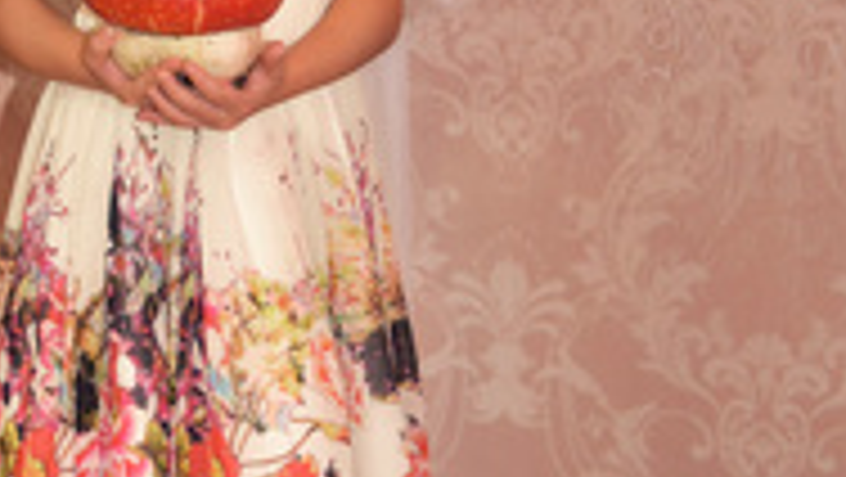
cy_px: 83
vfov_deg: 16.0
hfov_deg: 27.9
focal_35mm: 75
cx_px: 238
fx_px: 1683
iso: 800
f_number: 4
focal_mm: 30
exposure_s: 1/125
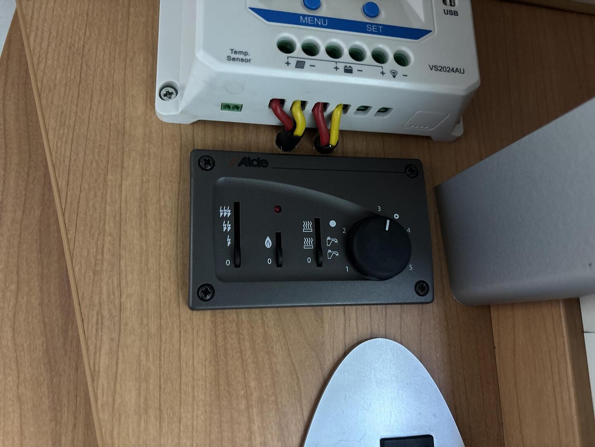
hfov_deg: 67.3
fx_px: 447
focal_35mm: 26
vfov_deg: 53.1
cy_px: 224
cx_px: 298
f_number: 1.6
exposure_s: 1/25
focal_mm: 5.96
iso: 500
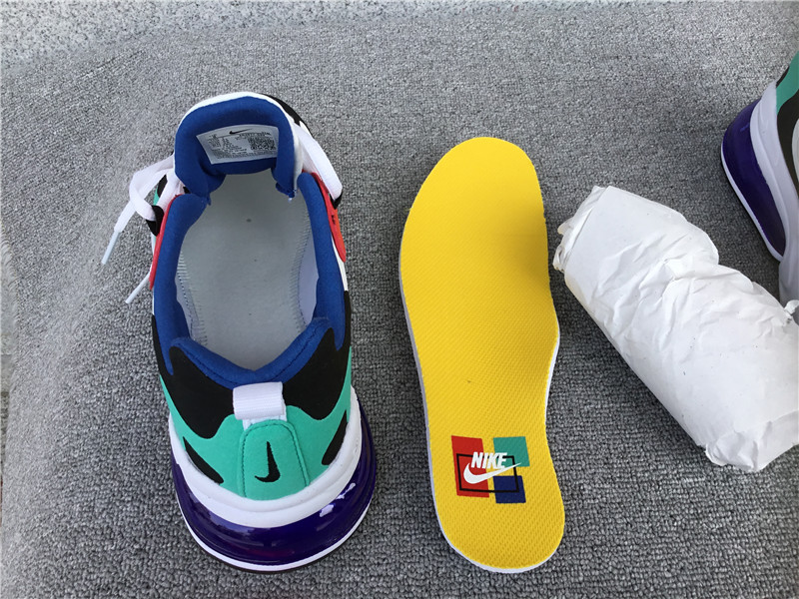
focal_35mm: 31
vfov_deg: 45.4
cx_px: 400
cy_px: 300
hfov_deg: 58.4
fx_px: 716
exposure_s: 1/326
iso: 25
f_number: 2.4
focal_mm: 3.3
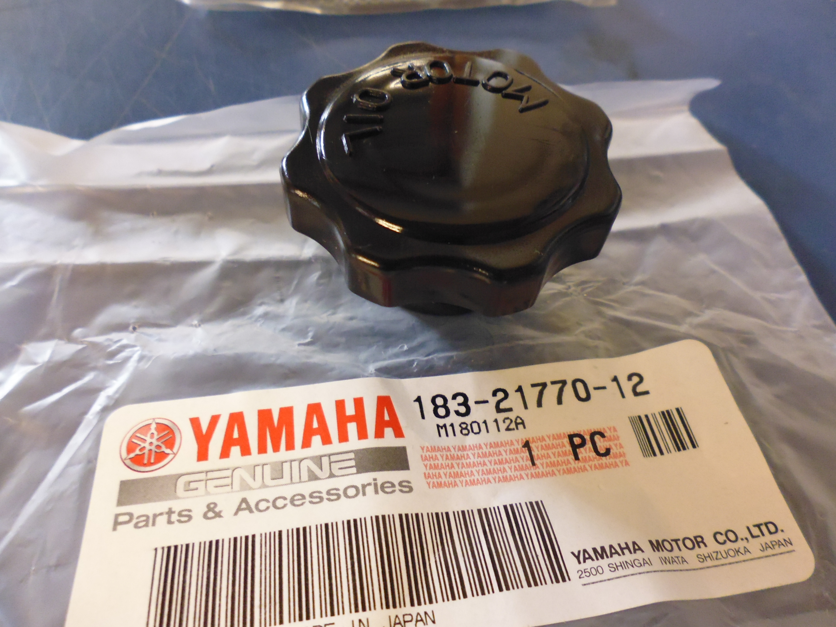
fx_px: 580
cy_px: 314
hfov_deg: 71.6
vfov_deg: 56.8
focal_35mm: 24
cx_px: 418
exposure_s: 1/15
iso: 400
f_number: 2.8
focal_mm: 4.3
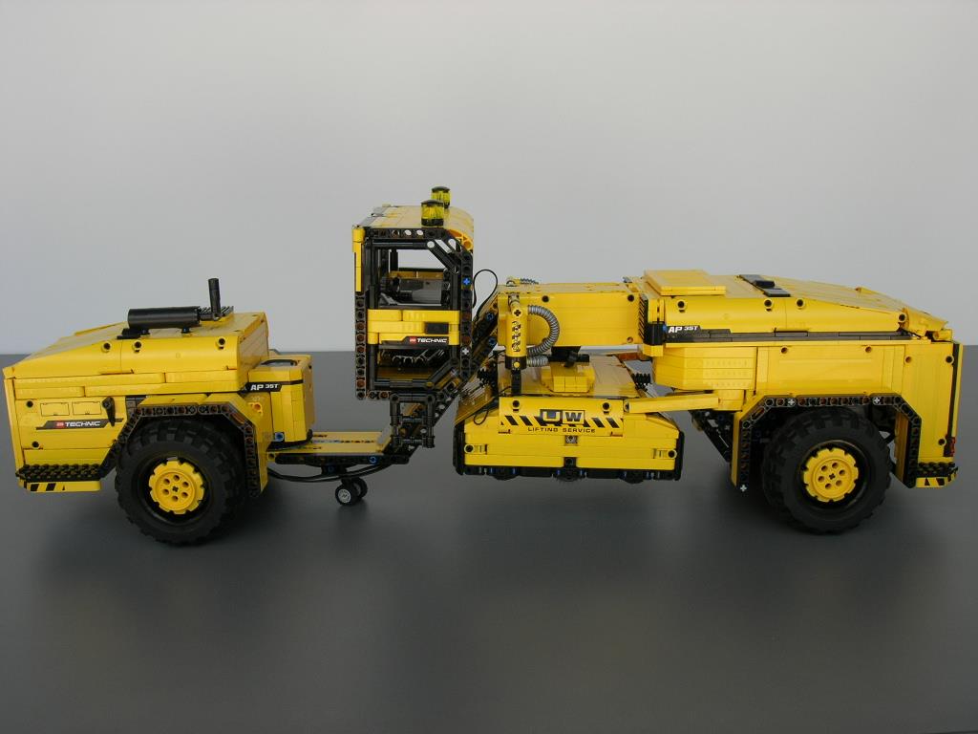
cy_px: 367
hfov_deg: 49.0
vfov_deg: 37.7
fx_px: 1074
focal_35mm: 38
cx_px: 489
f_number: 4.8
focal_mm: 7.8
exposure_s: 1/140
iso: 64
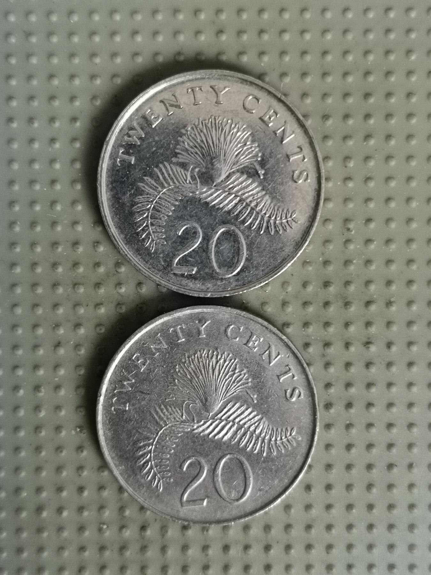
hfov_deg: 28.0
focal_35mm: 52
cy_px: 288
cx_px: 216
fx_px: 863
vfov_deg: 36.8
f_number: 1.8
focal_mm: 4.75
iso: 250
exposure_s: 1/36
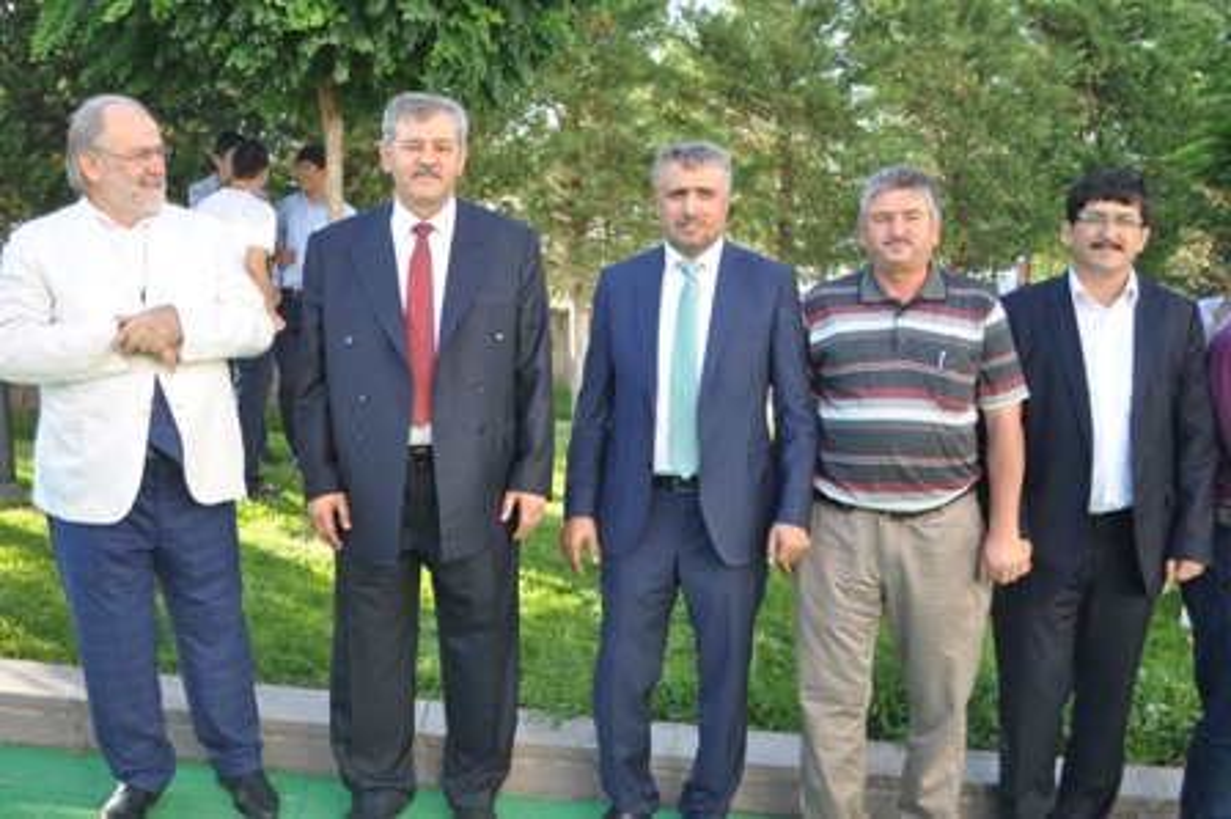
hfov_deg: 53.2
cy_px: 410
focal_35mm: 36
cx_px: 616
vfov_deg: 36.8
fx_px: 1230
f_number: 5.6
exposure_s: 1/125
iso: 200
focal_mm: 24
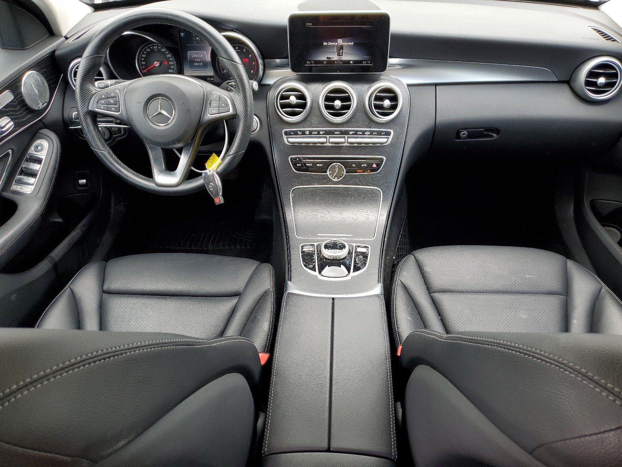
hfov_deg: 67.3
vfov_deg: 53.1
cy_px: 234
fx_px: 467
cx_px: 311
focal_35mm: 26
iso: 50
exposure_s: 1/196
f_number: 1.5
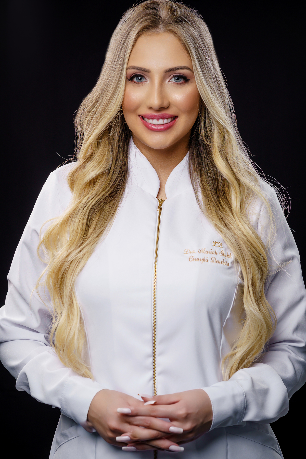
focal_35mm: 85
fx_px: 1084
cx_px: 153
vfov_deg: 23.9
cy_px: 230
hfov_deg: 16.1
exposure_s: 1/80
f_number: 5.6
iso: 100
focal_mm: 85
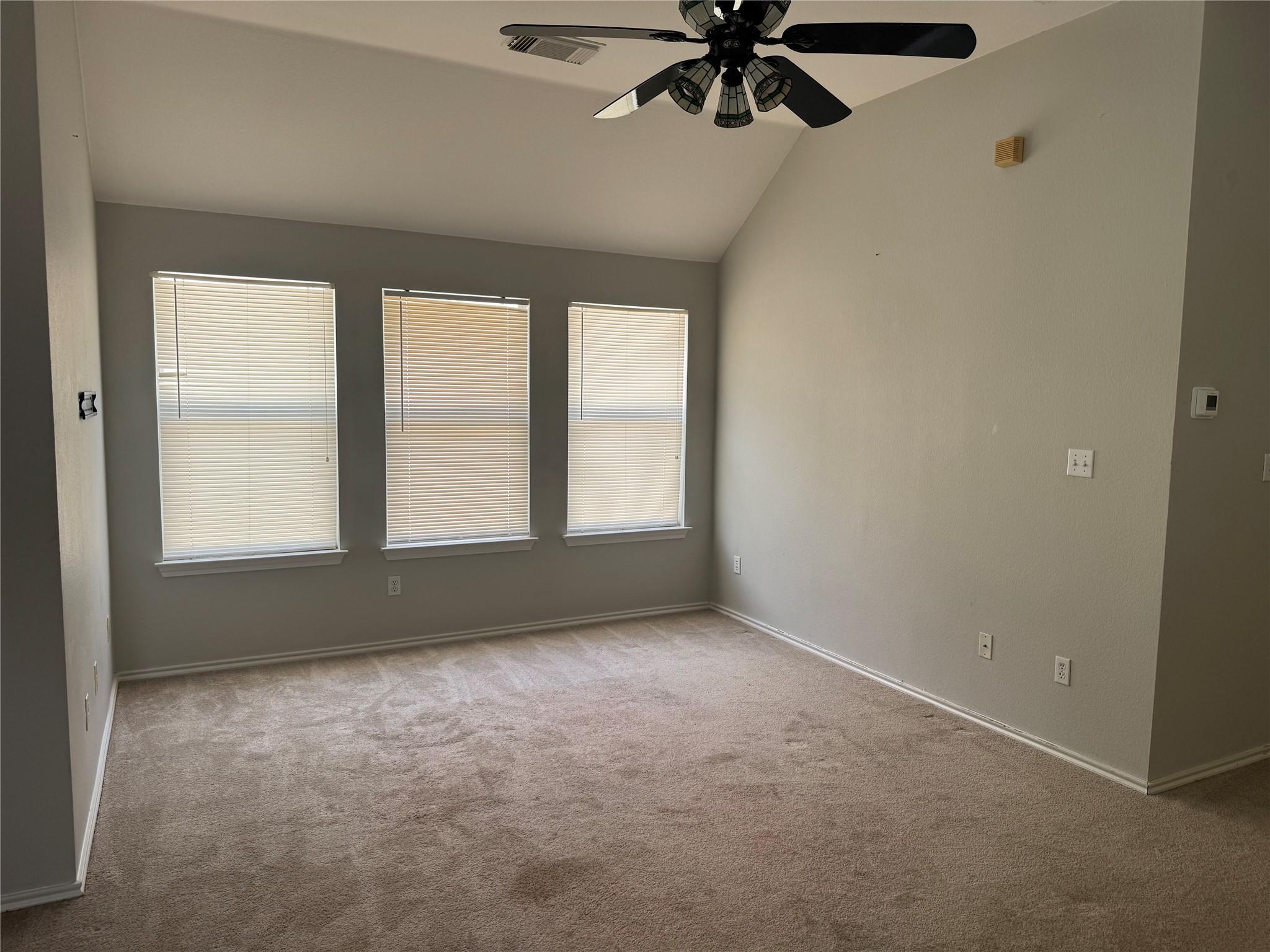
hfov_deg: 71.6
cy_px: 476
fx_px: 881
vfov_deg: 56.8
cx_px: 635
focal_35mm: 24
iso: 64
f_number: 1.78
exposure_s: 1/163
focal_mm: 6.76
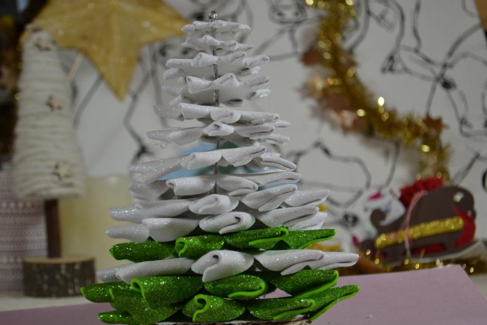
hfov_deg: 29.9
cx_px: 244
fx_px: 913
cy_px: 162
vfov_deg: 20.2
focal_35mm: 68
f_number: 5.3
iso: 400
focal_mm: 45
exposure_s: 1/80
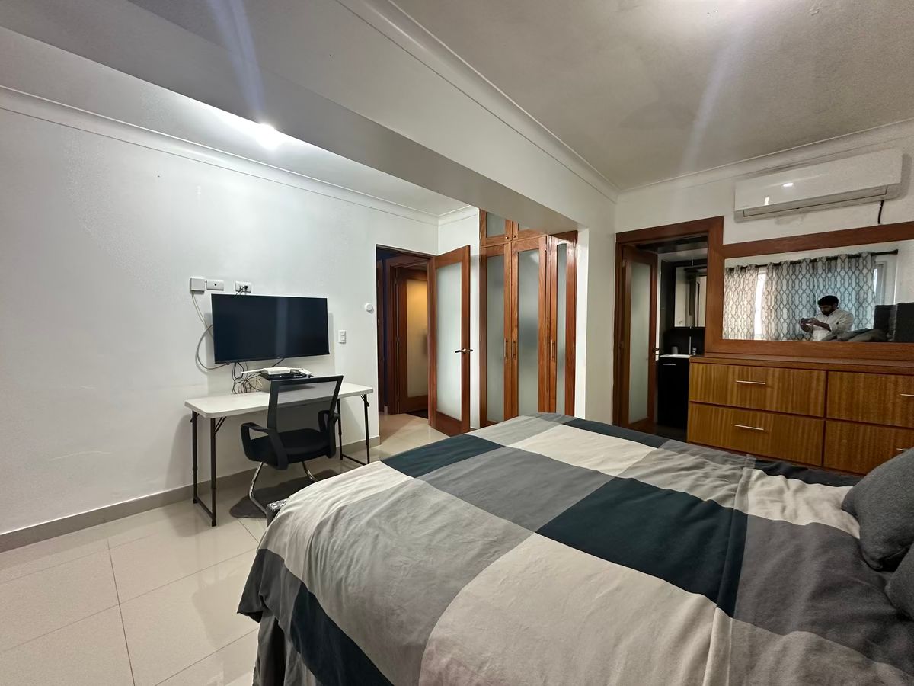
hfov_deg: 102.1
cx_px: 457
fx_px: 370
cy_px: 343
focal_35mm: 14
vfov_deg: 85.7
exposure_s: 1/60
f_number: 2.2
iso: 250
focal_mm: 2.22
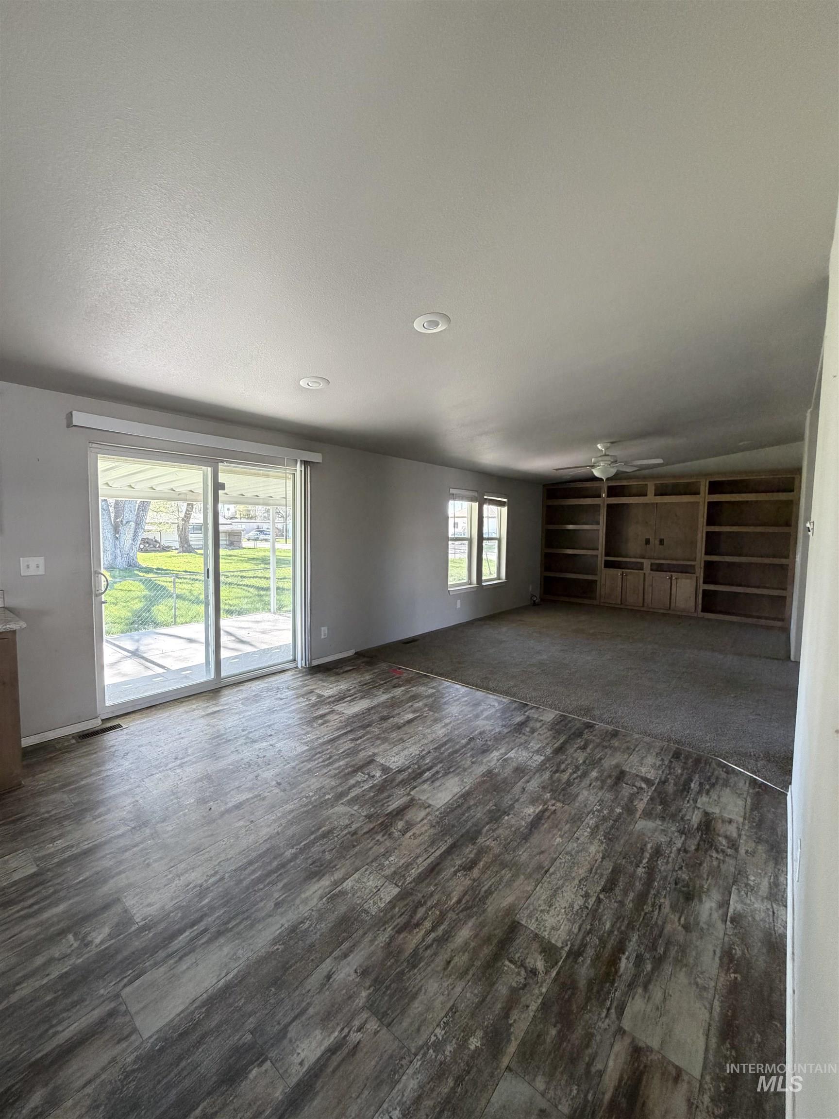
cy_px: 560
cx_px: 420
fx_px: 452
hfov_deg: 85.7
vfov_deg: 102.1
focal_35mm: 14
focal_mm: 2.22
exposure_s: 1/110
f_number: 2.2
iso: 320
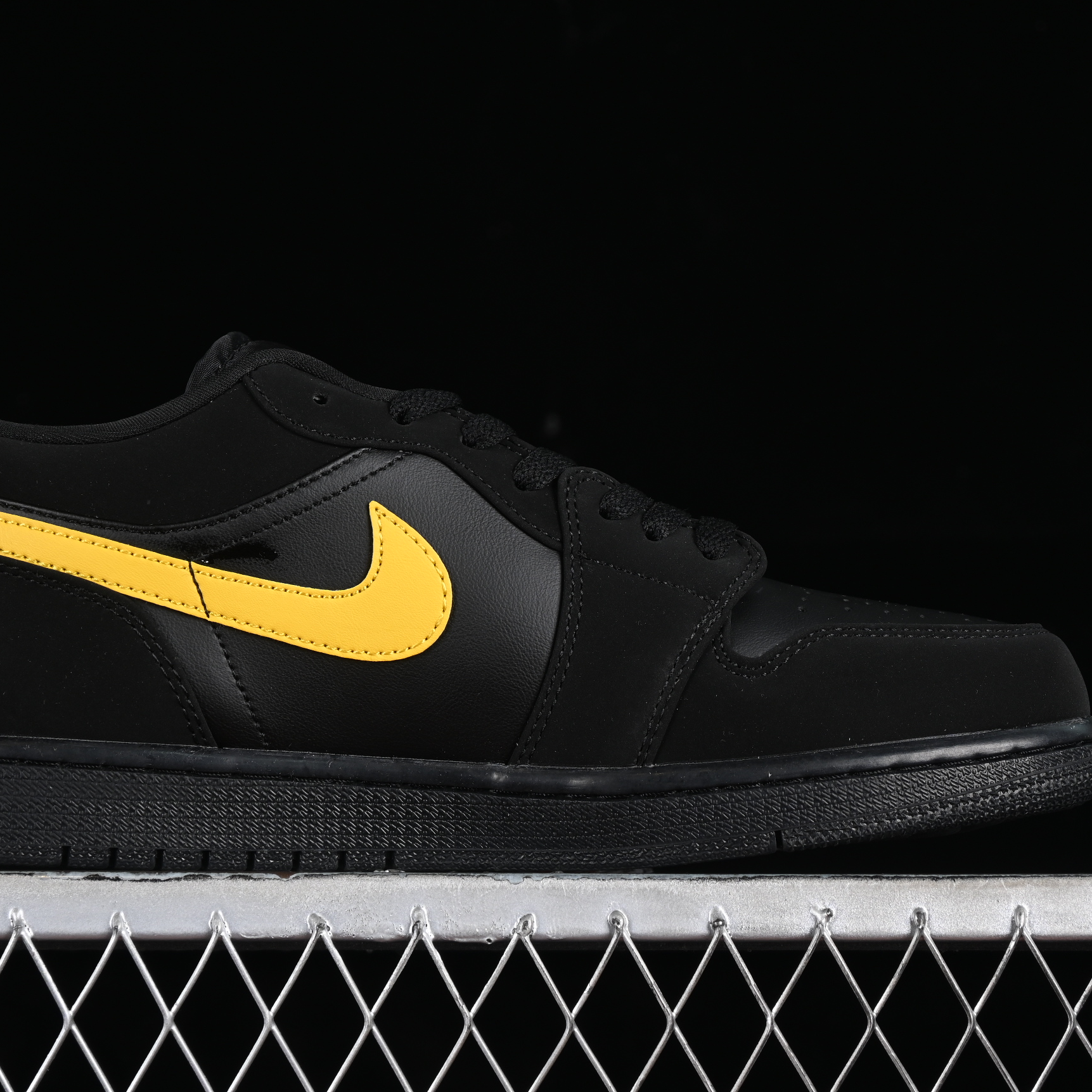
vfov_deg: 16.9
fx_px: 3676
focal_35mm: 103
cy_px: 513
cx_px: 485
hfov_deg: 16.9
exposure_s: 1/50
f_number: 6.3
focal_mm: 50
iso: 160
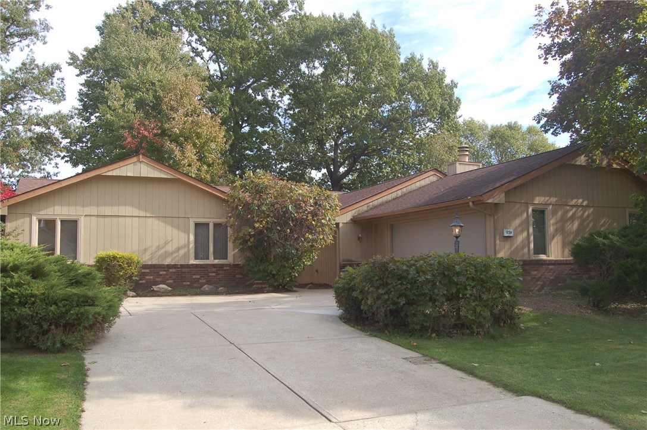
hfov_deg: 62.0
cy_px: 215
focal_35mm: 30
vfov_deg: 43.5
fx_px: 539
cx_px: 324
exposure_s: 1/160
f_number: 9
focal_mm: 20
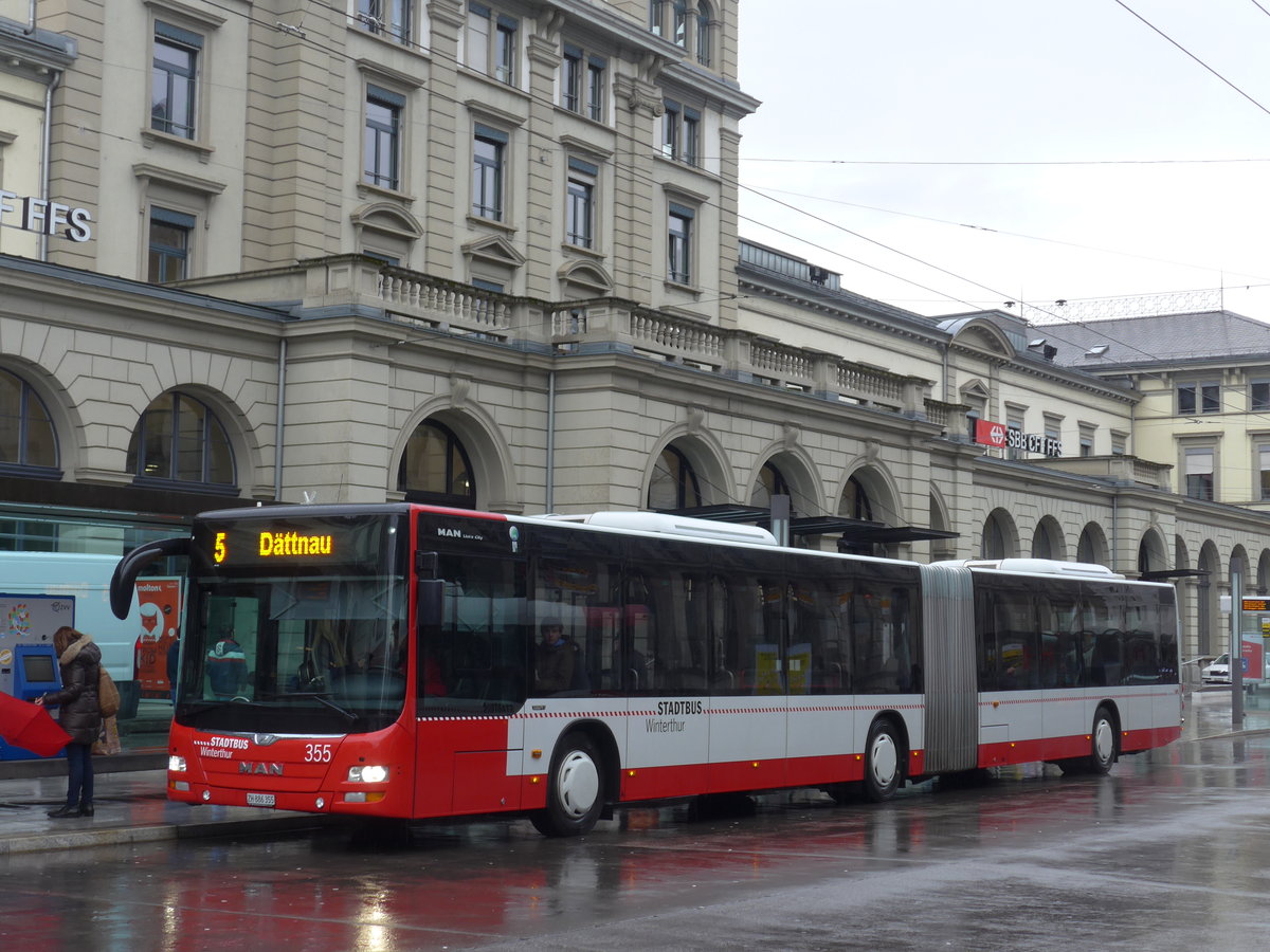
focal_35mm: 55
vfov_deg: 26.6
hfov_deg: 34.9
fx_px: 2018
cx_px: 635
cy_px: 476
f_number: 3.4
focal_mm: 11.3
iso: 80
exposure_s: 1/100
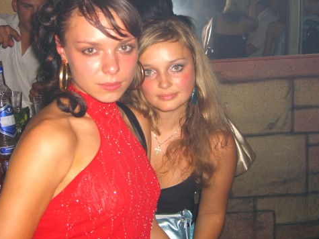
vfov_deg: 30.1
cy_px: 92
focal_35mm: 48
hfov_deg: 39.6
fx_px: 442
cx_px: 143
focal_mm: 7.9
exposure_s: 1/60
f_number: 2.8
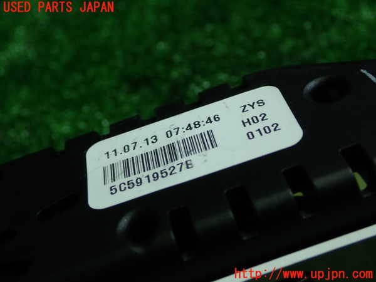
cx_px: 188
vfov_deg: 29.1
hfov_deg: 38.2
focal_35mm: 50
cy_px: 141
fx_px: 543
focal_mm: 9.01
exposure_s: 1/60
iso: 200
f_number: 3.2
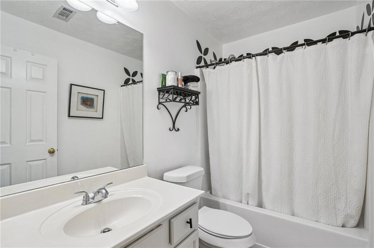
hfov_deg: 96.8
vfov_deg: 73.7
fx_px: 166
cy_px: 124
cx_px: 187
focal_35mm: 16
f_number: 8
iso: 400
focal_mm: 16
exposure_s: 1/15
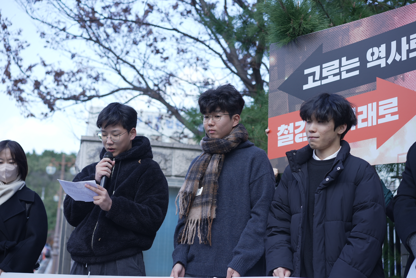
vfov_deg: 24.6
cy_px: 139
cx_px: 208
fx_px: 636
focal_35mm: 55
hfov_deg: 36.2
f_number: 3.5
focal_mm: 55
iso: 100
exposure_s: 1/200
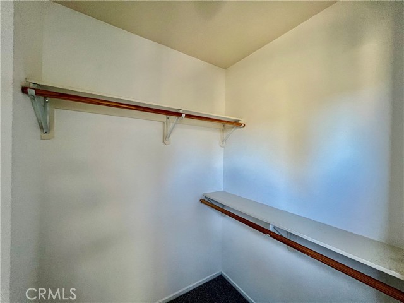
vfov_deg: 89.9
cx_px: 202
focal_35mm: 13
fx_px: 152
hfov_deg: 106.2
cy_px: 152
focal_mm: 1.57
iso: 250
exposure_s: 1/63
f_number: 1.8
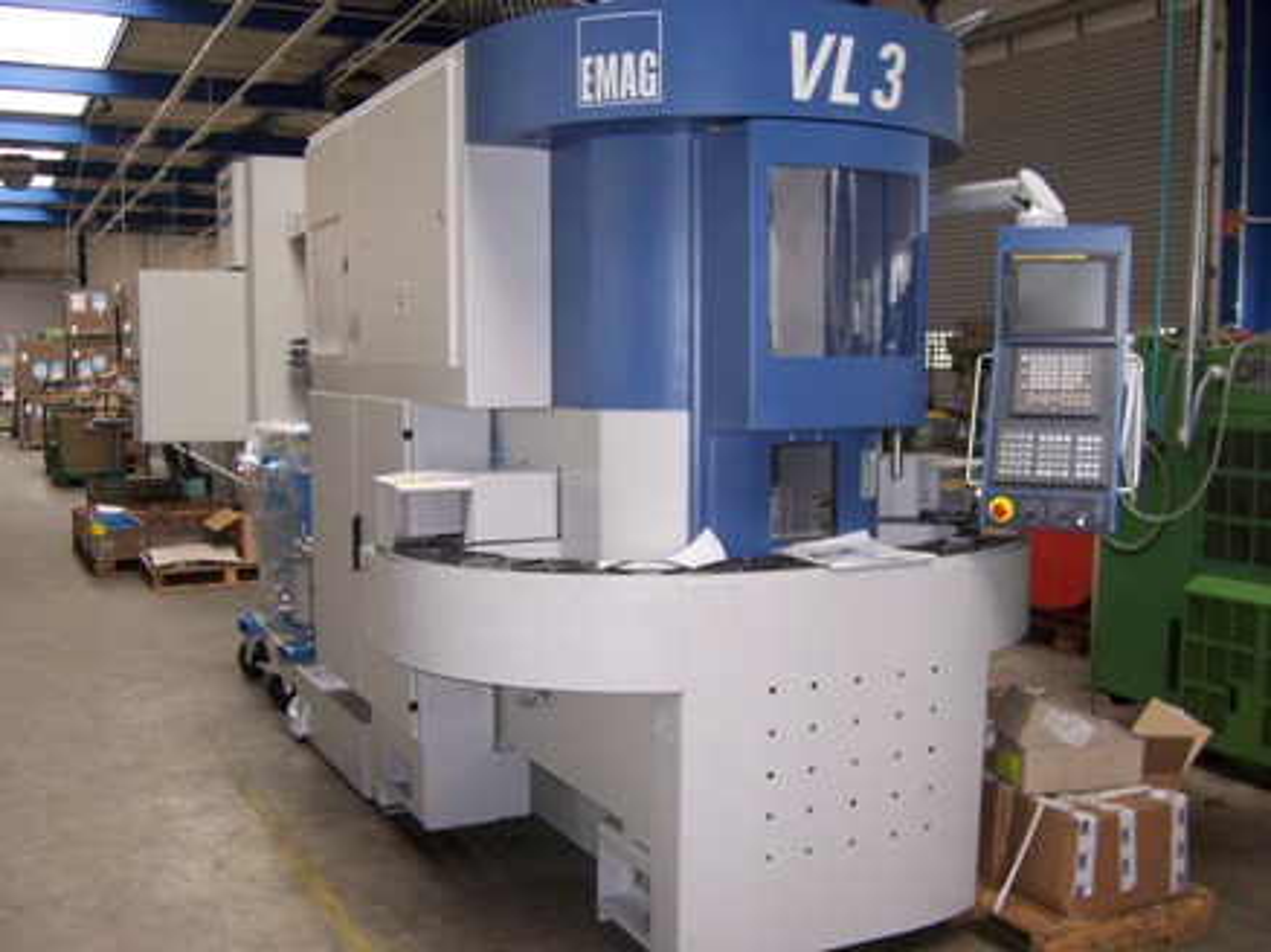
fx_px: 1321
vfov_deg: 39.6
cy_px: 476
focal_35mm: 36
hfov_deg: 51.4
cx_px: 636
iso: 80
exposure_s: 1/60
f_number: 2.8
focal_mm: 6.2
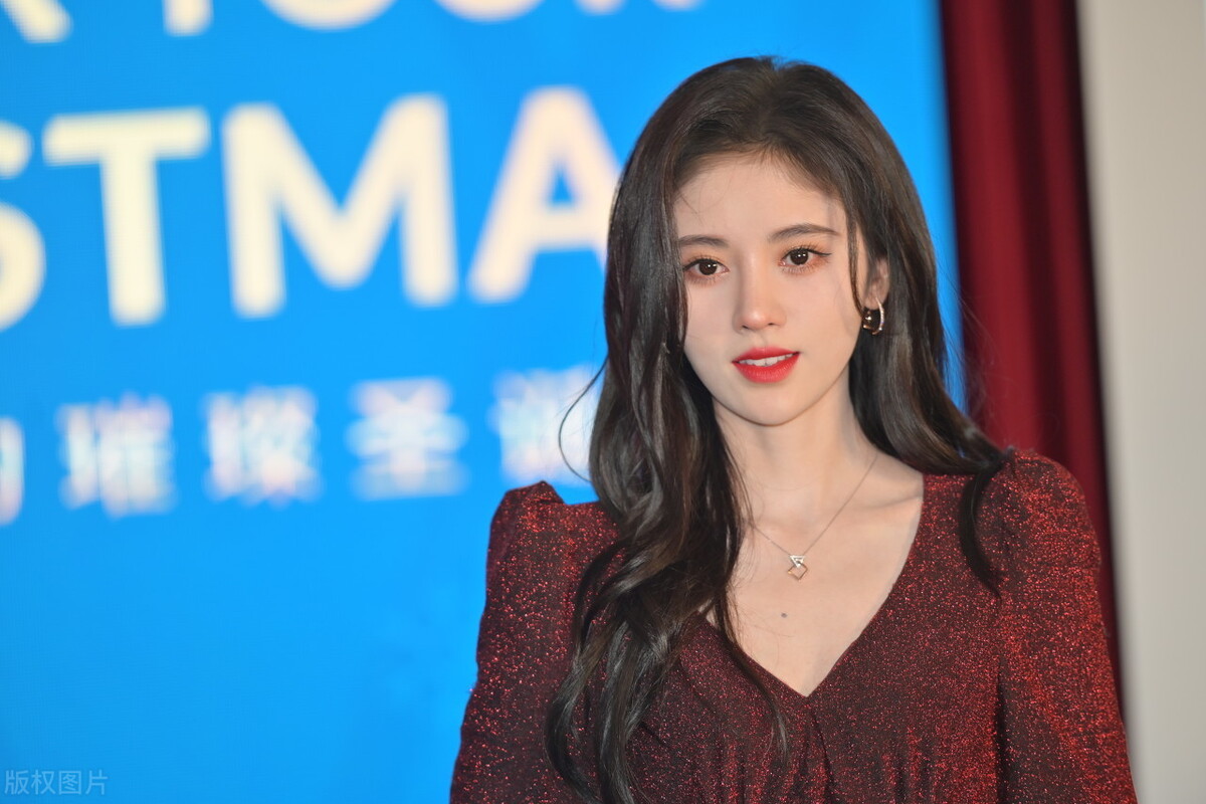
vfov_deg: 7.4
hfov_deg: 11.1
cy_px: 402
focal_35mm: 185
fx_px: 6197
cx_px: 603
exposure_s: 1/200
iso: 320
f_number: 2.8
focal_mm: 185
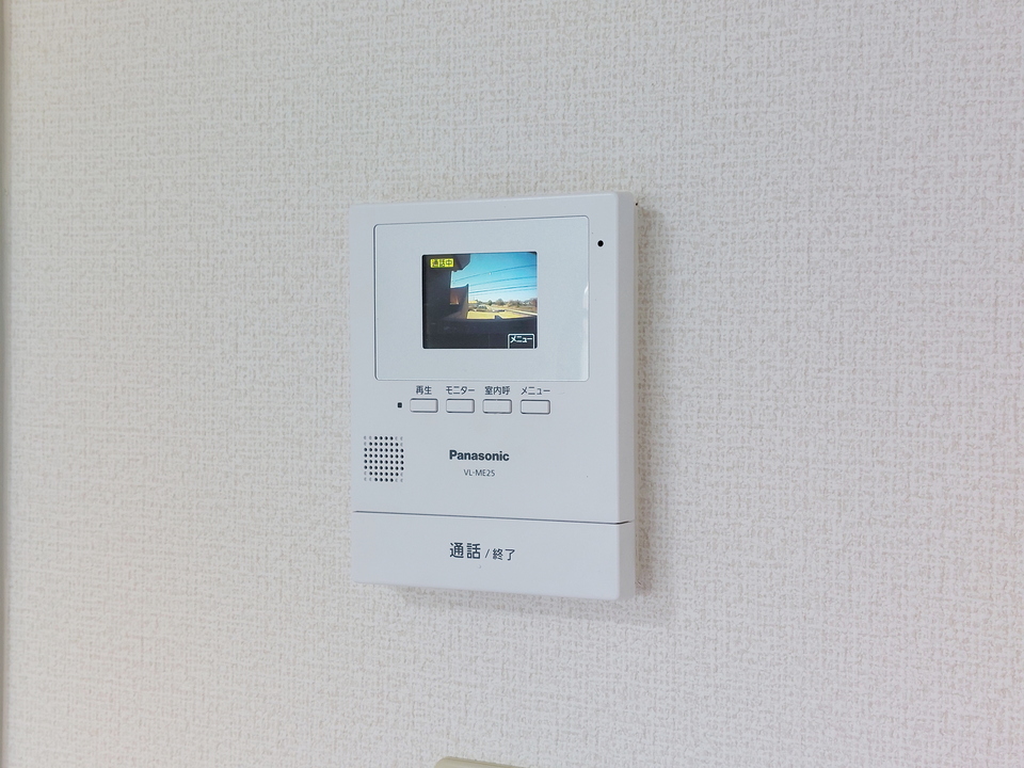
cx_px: 512
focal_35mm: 24
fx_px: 710
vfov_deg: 56.8
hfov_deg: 71.6
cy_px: 384
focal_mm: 5.23
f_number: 1.8
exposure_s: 1/60
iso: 80
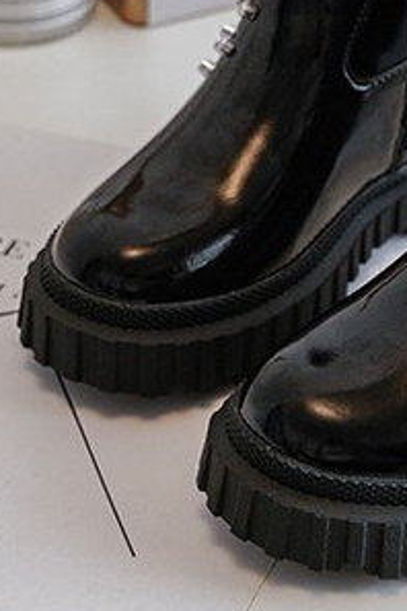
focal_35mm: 101
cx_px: 467
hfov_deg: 13.2
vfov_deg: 19.9
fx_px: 1713
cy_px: 86
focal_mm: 40
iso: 500
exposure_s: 1/100
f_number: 4
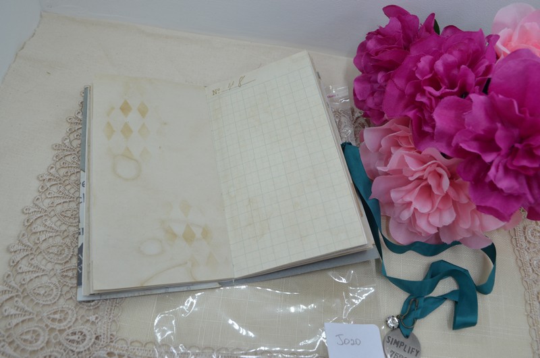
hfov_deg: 62.0
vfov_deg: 43.4
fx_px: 449
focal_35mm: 30
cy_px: 179
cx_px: 270
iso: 360
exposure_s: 1/60
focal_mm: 20
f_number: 8
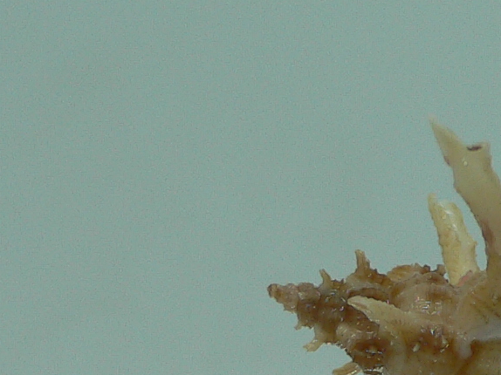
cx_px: 606
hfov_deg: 15.4
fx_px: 1779
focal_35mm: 123
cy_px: 440
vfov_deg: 11.8
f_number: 2.8
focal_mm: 4.6
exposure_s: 1/60
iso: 80
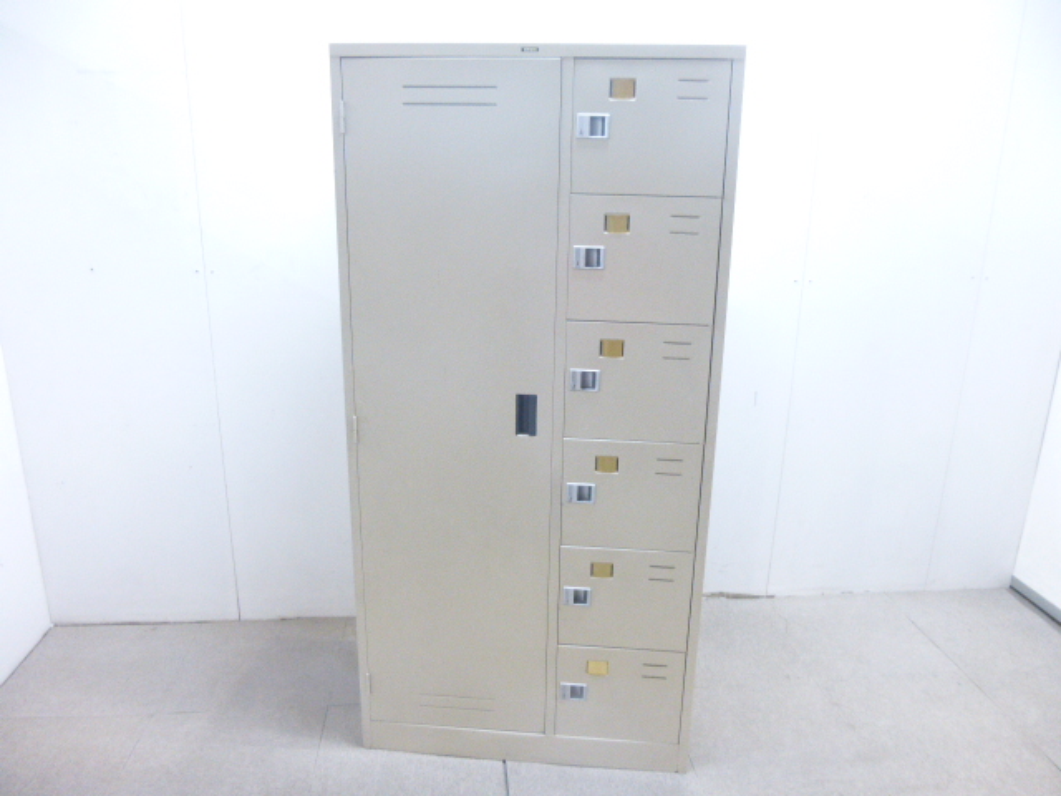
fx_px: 766
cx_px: 530
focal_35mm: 25
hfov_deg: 69.4
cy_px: 398
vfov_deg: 54.9
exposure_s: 1/10
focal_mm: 4.5
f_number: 3.1
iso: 400
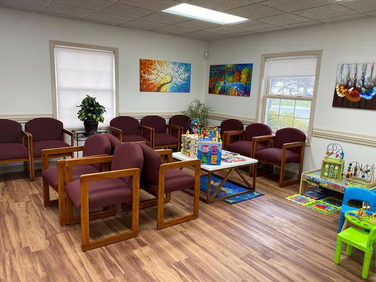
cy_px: 141
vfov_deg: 53.0
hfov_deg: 67.3
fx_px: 282
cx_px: 188
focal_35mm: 26
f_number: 1.8
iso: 100
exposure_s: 1/120
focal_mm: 4.25
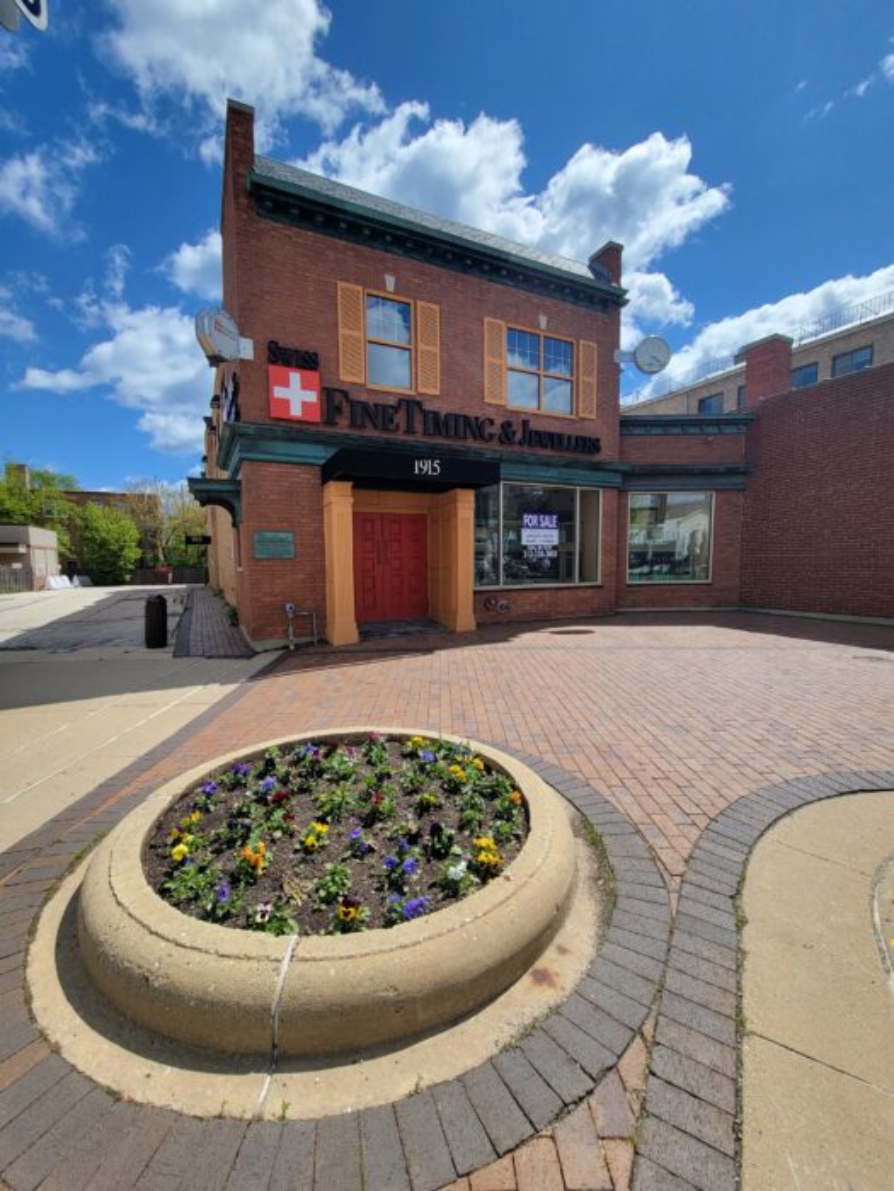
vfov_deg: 106.2
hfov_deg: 89.9
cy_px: 596
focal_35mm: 13
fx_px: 448
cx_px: 447
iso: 50
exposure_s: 1/1899
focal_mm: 2.2
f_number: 2.2
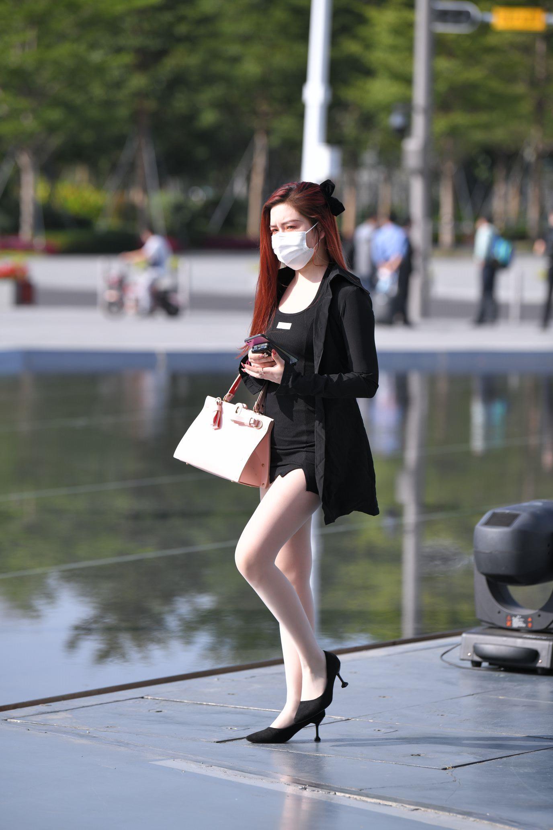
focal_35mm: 155
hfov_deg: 8.9
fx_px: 3571
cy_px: 415
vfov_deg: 13.2
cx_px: 276
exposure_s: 1/2000
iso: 250
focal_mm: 155
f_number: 5.6
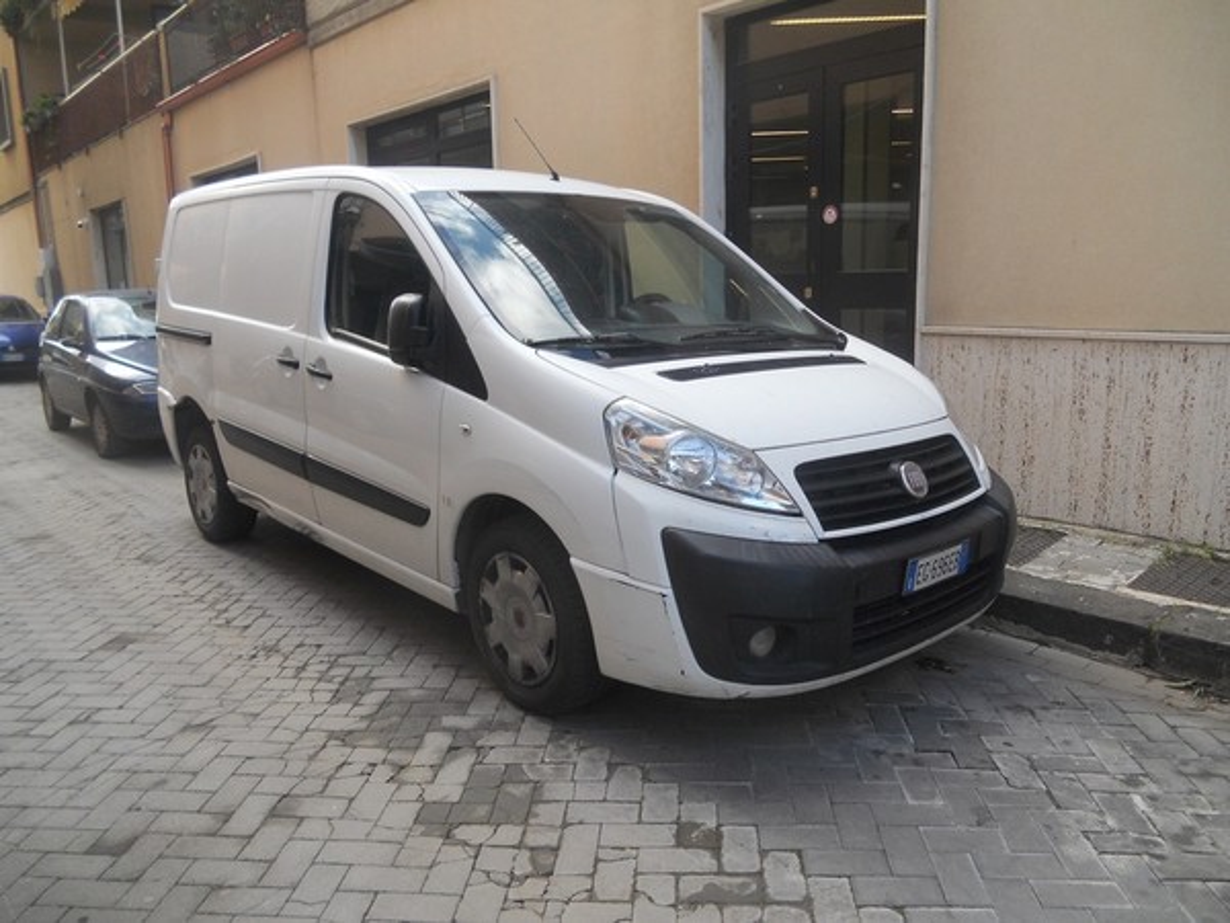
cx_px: 615
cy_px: 462
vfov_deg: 51.4
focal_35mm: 27
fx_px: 959
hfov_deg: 65.3
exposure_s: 1/125
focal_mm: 4.9
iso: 80
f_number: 3.2
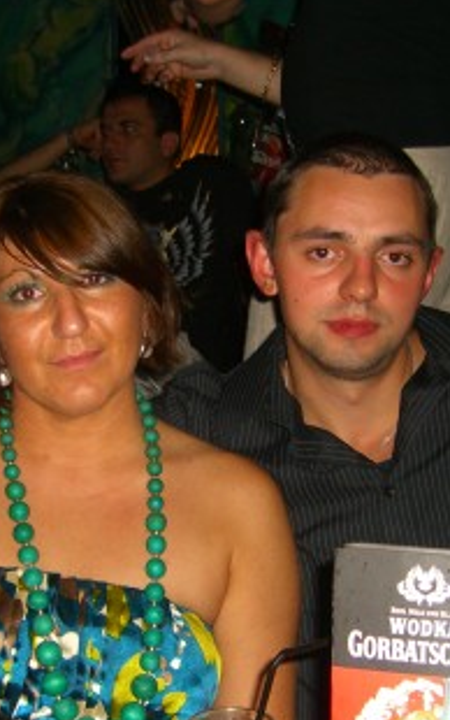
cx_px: 241
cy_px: 453
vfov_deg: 26.4
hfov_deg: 16.7
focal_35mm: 78
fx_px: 1529
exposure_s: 1/60
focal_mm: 7.9
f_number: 2.8
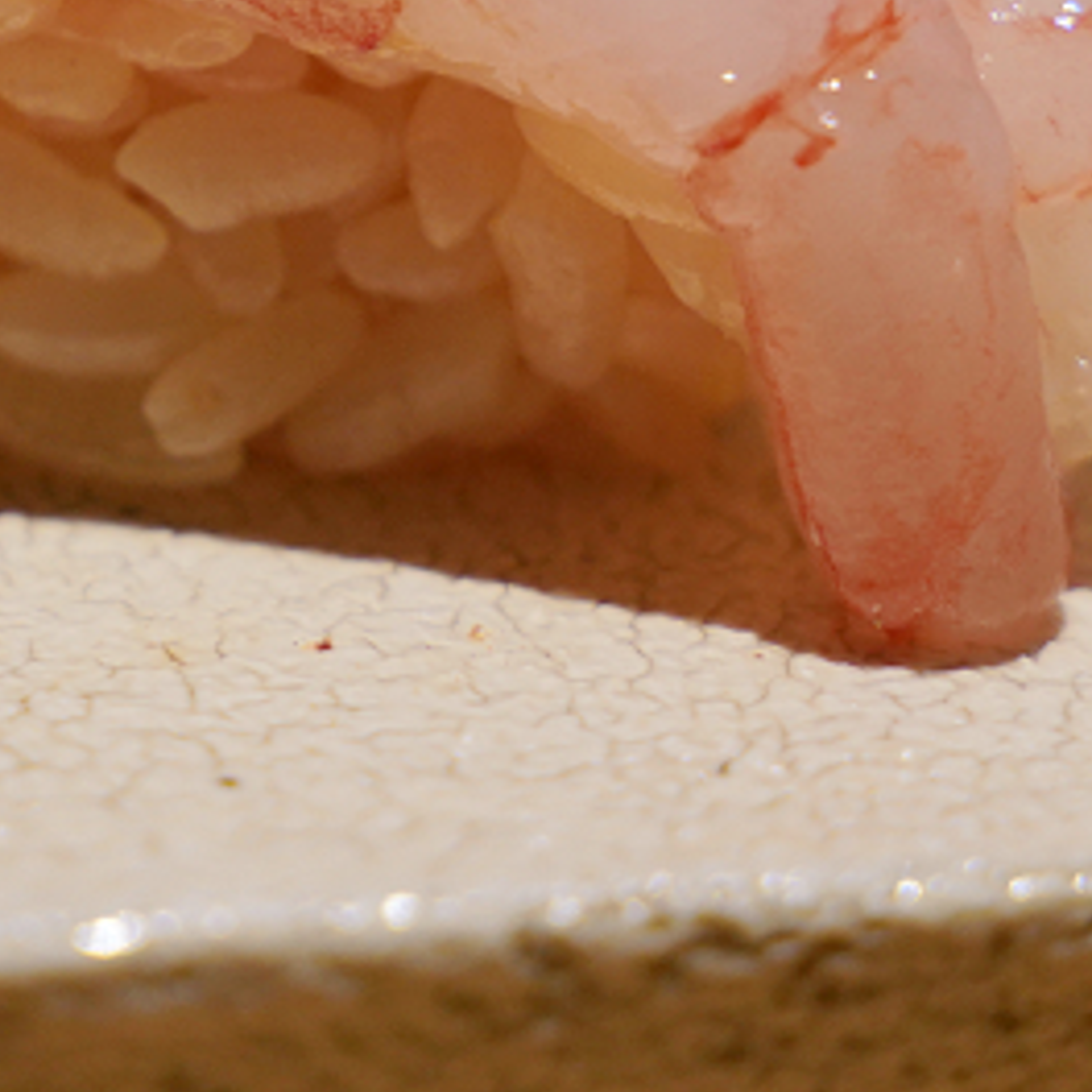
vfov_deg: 6.0
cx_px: 128
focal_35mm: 290
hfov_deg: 6.0
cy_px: -194
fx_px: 10350
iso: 1000
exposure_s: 1/80
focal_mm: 75
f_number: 4
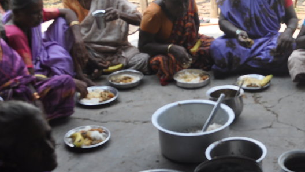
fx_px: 590
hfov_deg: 28.3
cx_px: 245
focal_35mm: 73
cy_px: 122
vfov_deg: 16.5
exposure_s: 1/160
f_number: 6.3
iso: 200
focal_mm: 24
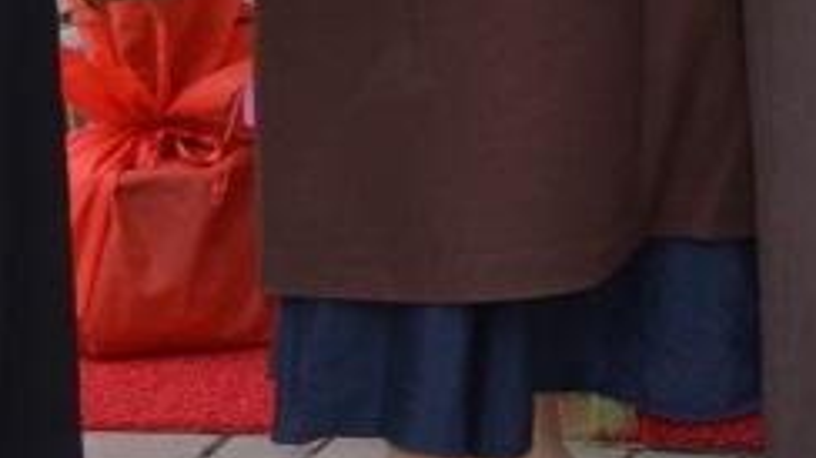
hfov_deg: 8.5
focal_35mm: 231
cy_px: -547
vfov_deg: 5.1
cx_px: 1970
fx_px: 4996
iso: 180
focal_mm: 24
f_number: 4
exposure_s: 1/250
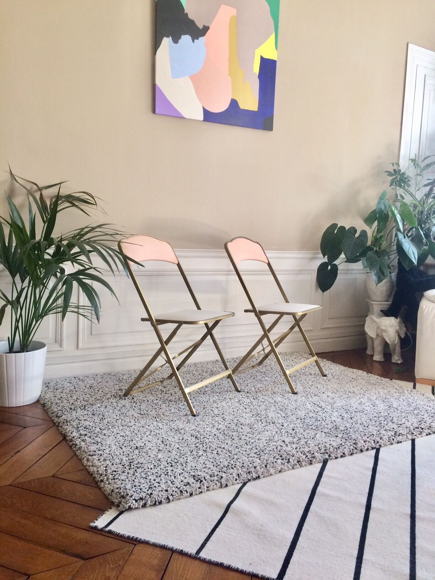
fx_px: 486
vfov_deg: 61.7
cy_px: 290
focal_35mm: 29
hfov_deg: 48.2
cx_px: 218
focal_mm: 4.15
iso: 64
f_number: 2.2
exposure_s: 1/33
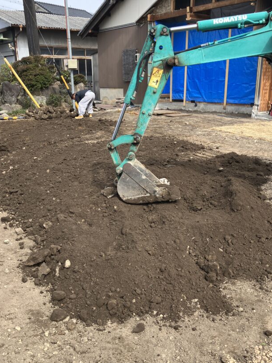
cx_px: 125
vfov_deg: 52.4
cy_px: 212
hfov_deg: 40.7
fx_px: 367
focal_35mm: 35
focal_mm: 3.99
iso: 32
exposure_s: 1/571
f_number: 1.8
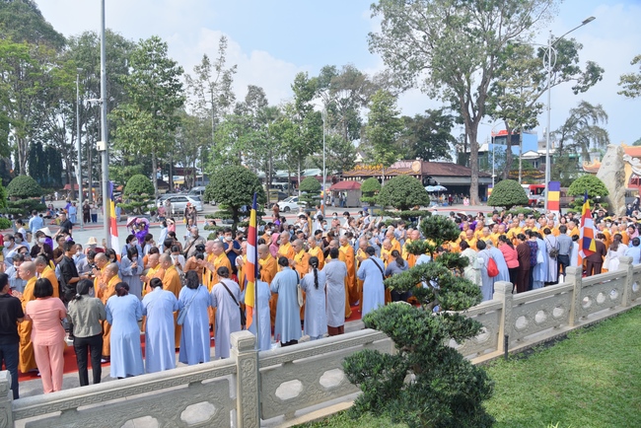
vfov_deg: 53.2
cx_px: 320
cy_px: 214
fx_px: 428
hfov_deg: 73.7
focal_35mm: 24
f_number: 7.1
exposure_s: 1/320
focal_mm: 24
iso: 125
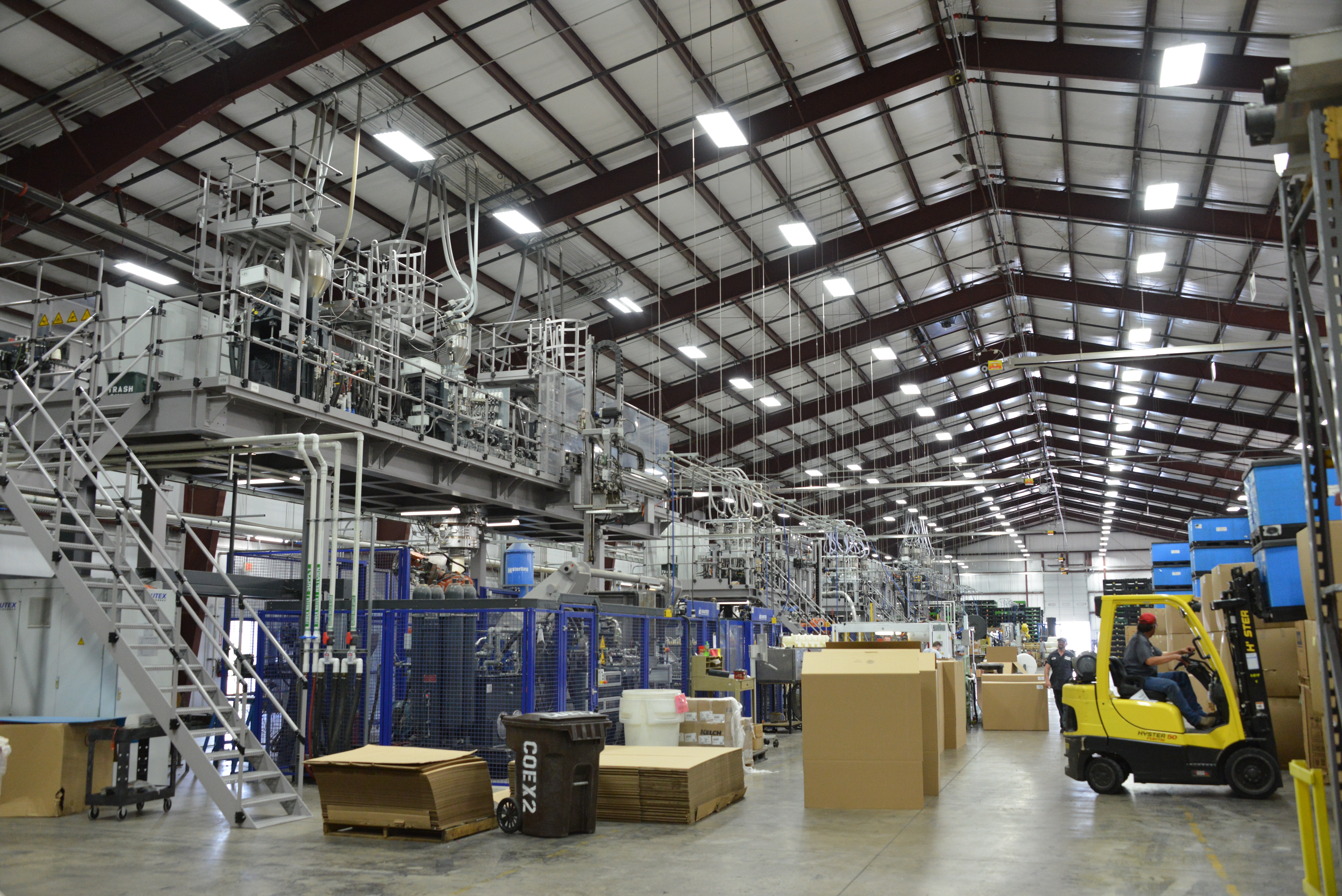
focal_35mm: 32
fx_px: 1193
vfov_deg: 41.1
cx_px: 671
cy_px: 448
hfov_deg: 58.7
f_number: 5.6
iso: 3200
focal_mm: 32
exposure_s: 1/125
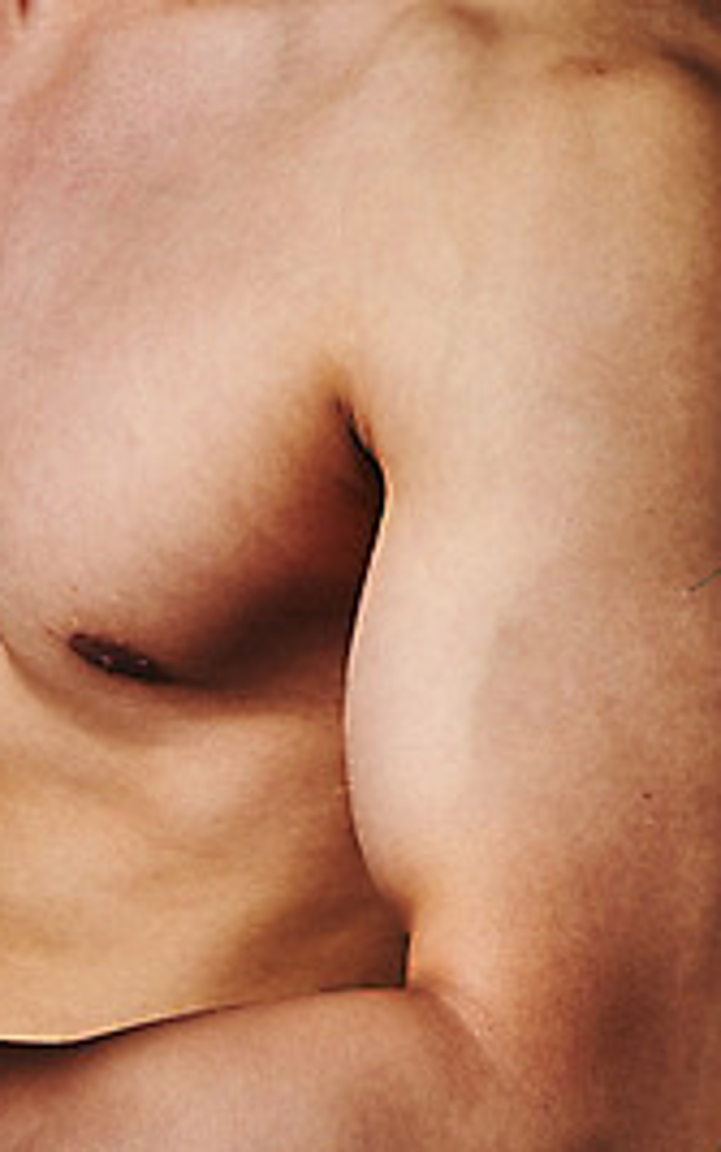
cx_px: 369
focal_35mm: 240
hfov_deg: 5.5
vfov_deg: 8.7
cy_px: 725
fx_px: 7541
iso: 100
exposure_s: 1/125
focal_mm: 105
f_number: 20
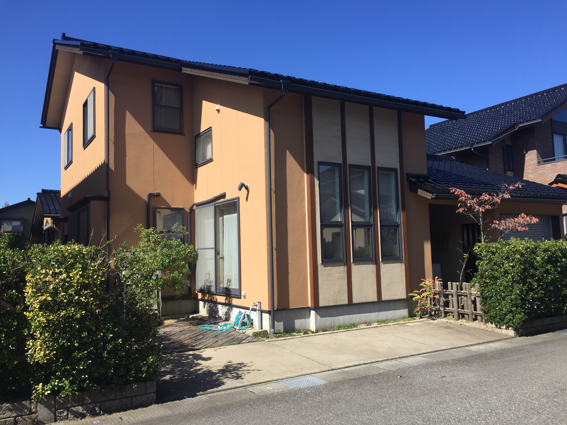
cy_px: 212
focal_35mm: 29
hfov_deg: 61.7
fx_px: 475
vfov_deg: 48.2
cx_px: 284
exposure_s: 1/1412
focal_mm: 4.15
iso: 32
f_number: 2.2
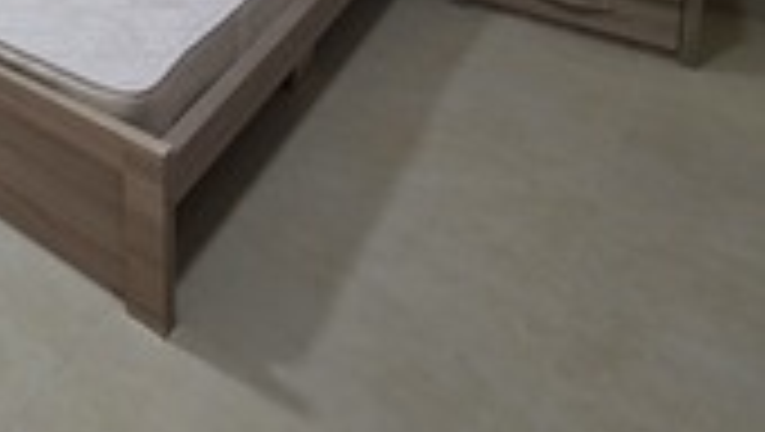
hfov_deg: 35.2
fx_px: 772
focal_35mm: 38
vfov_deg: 22.0
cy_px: -308
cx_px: -241
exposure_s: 1/50
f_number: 1.9
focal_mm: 2.2
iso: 160
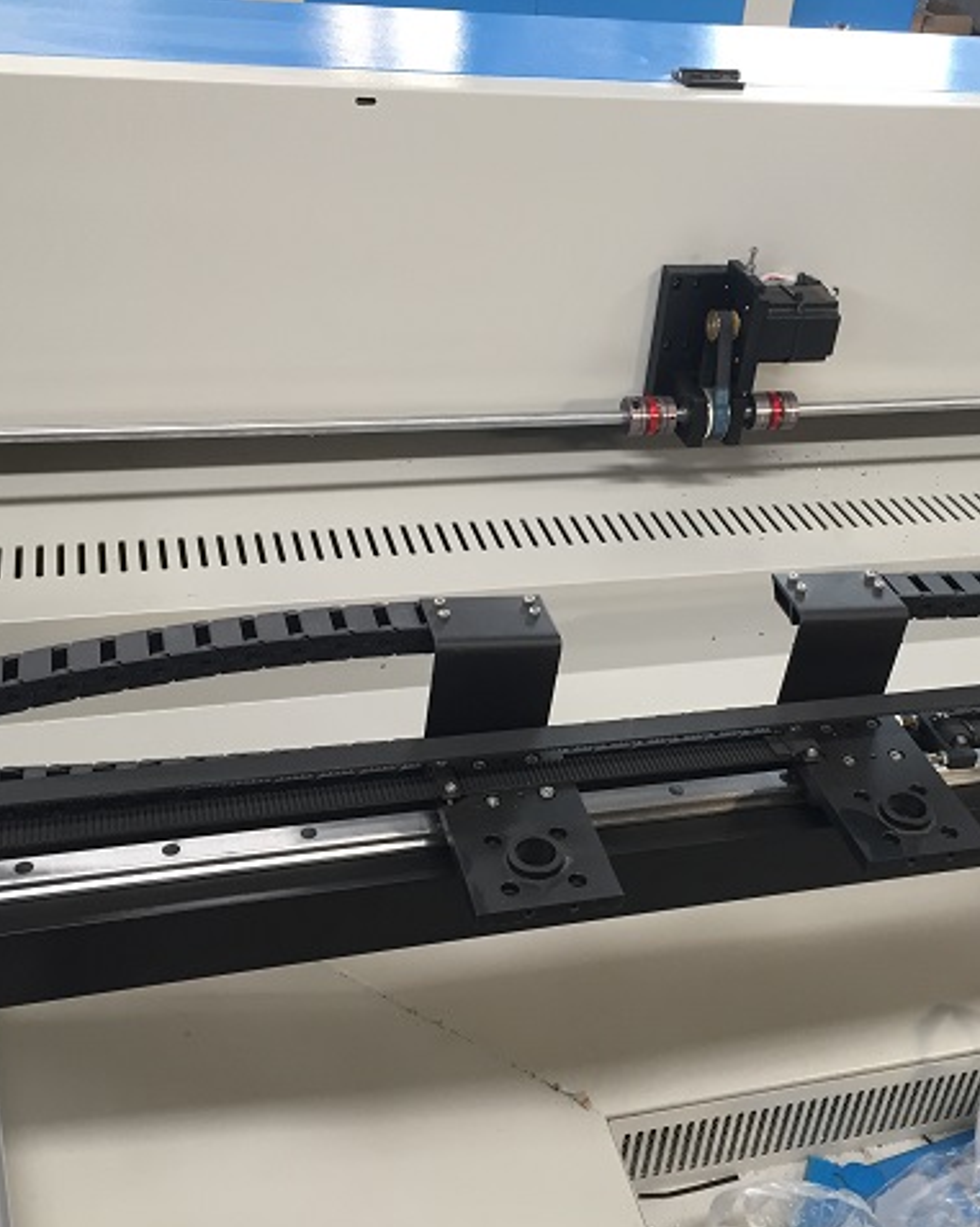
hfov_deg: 39.0
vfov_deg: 48.0
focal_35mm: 38
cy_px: 615
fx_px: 1379
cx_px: 558
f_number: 2.2
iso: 64
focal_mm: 4.15
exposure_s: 1/30
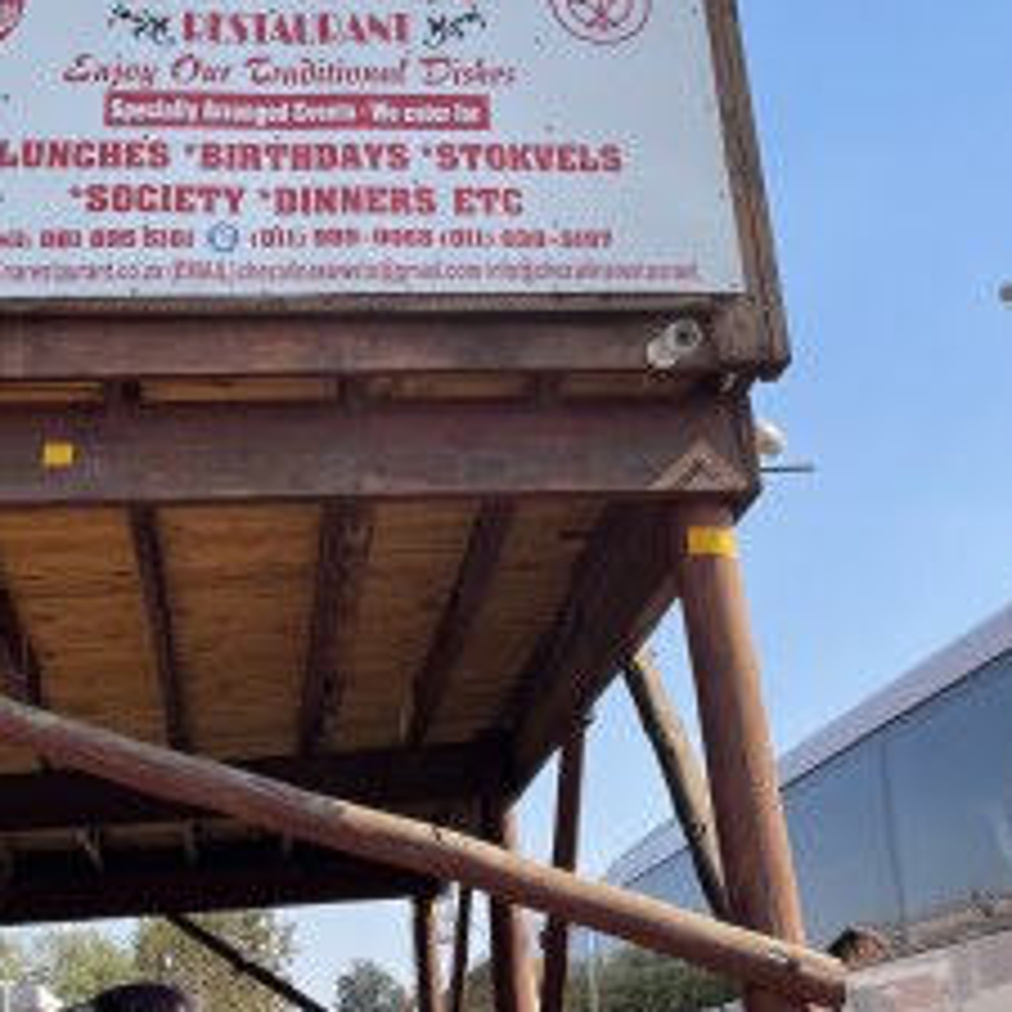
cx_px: 364
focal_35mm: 51
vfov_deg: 32.9
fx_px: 1687
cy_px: 290
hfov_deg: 33.2
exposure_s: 1/2618
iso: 32
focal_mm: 4.2
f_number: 1.6
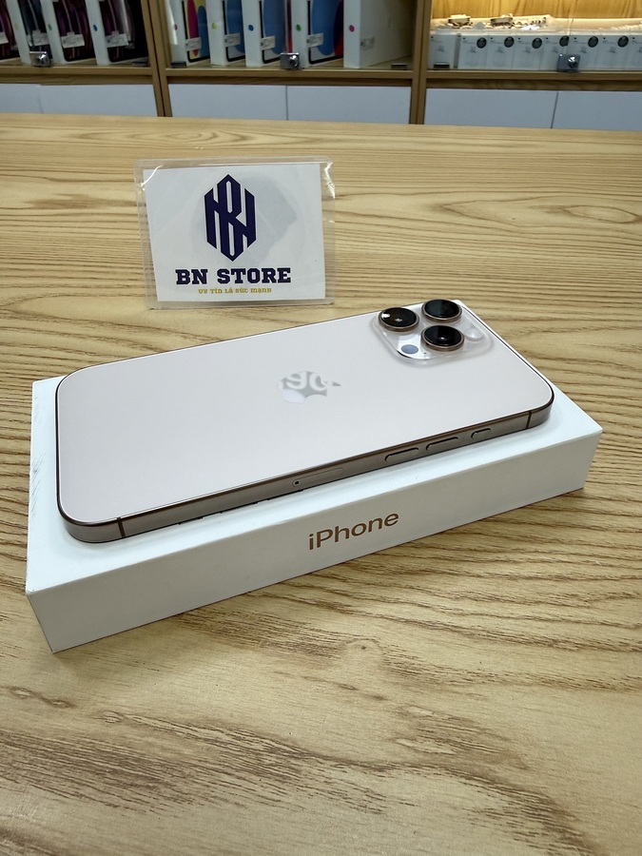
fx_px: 593
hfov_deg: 56.8
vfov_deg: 71.6
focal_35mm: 24
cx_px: 321
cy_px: 428
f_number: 2.2
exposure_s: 1/120
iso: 64
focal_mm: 2.22
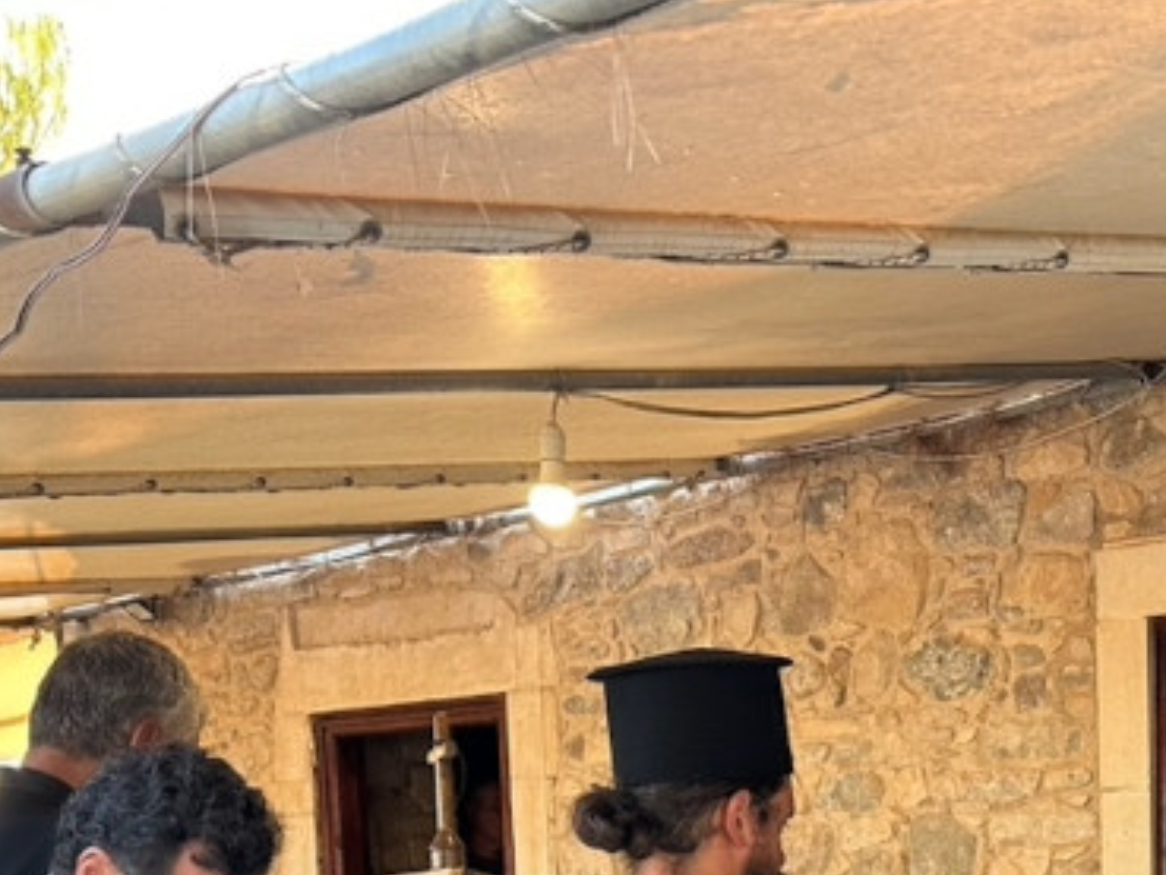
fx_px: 2190
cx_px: 1090
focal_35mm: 65
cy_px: 1096
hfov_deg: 28.4
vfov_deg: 20.8
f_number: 1.78
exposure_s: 1/121
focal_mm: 6.86
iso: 125
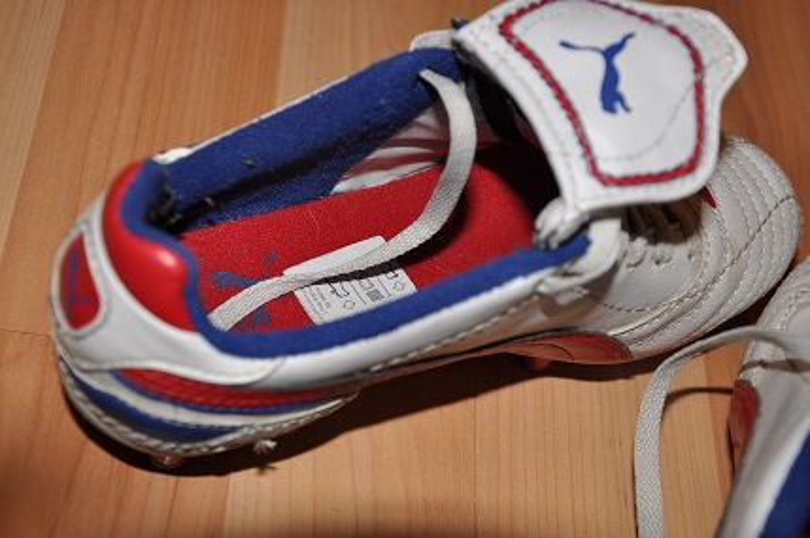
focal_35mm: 63
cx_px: 405
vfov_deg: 21.5
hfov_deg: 31.9
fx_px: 1416
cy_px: 269
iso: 200
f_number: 5.6
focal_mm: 42
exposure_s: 1/30
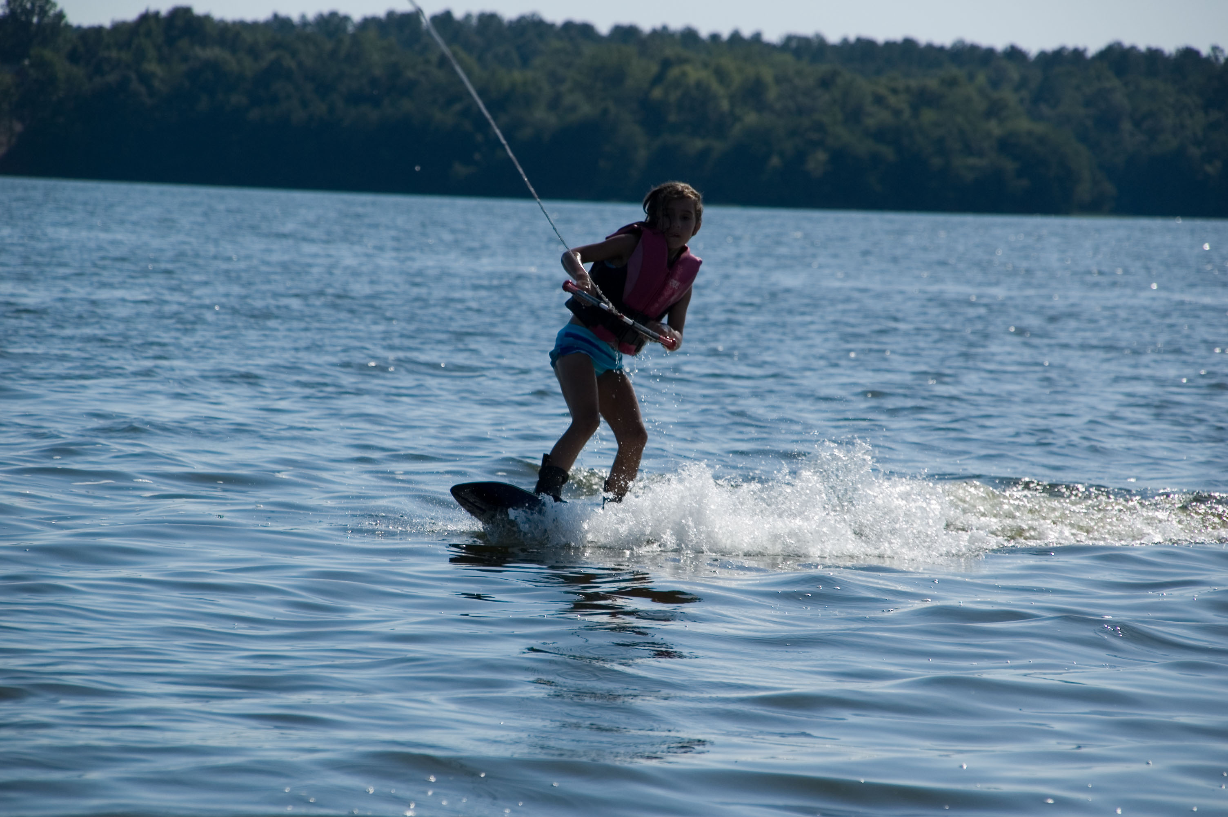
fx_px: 7413
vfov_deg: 6.3
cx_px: 614
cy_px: 408
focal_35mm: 218
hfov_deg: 9.5
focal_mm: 145
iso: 200
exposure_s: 1/800
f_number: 7.1
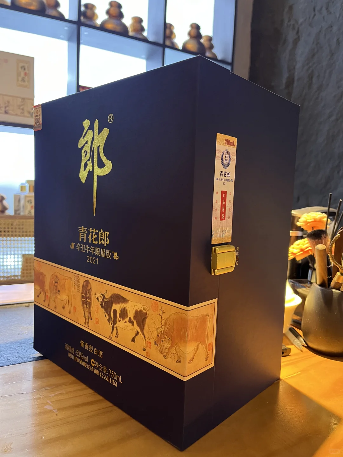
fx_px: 344
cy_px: 228
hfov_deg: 53.1
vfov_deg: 67.3
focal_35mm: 26
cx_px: 172
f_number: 1.6
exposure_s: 1/47
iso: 500
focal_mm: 5.1
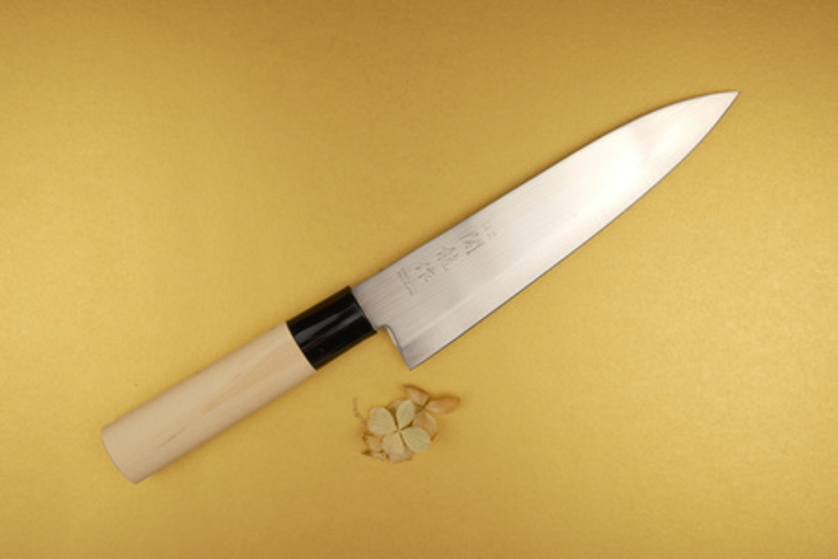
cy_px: 280
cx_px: 419
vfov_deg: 29.9
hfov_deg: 43.6
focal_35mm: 45
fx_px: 1047
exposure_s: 1/125
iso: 400
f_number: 7.1
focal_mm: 30.2
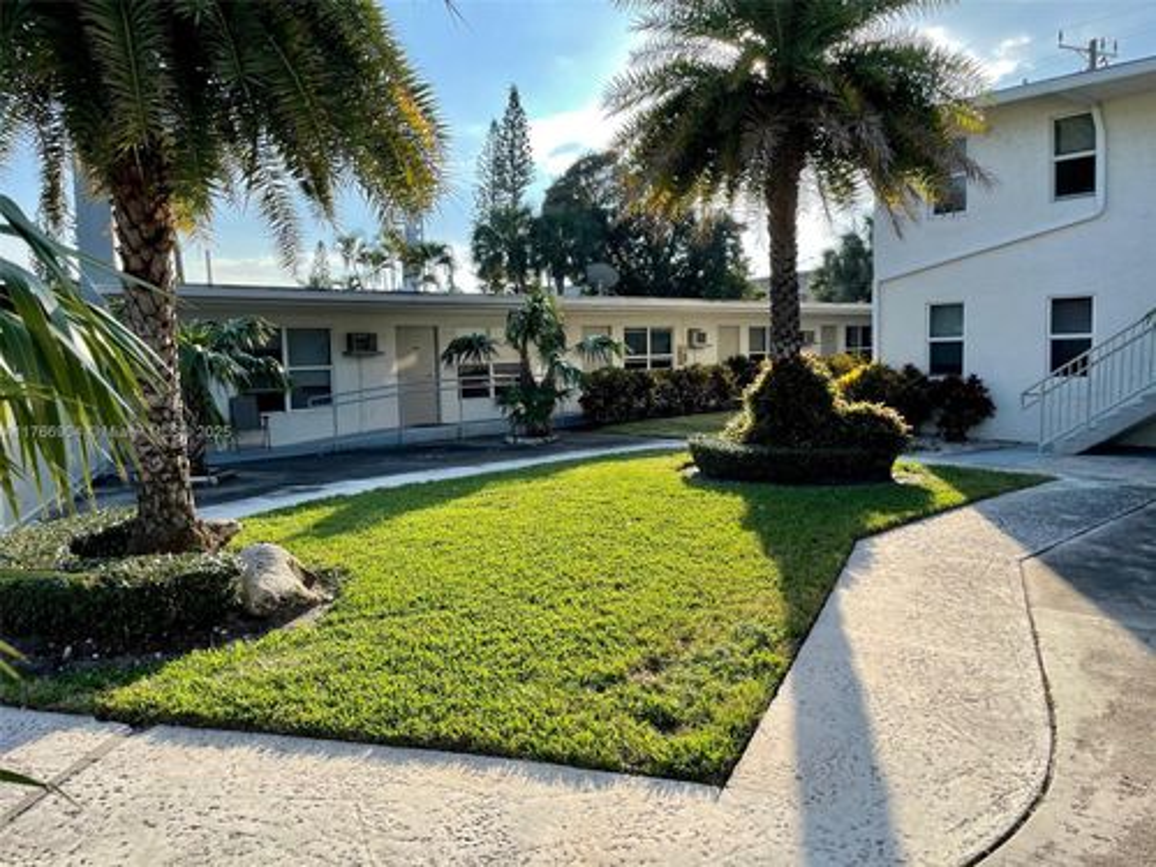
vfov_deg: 53.1
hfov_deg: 67.3
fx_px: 868
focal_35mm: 26
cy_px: 434
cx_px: 578
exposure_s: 1/1490
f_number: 1.6
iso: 32
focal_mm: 4.2
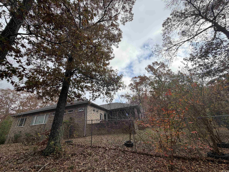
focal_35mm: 14
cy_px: 86
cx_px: 114
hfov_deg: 102.1
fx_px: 93
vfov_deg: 85.7
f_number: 2.2
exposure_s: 1/569
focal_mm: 2.22
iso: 40
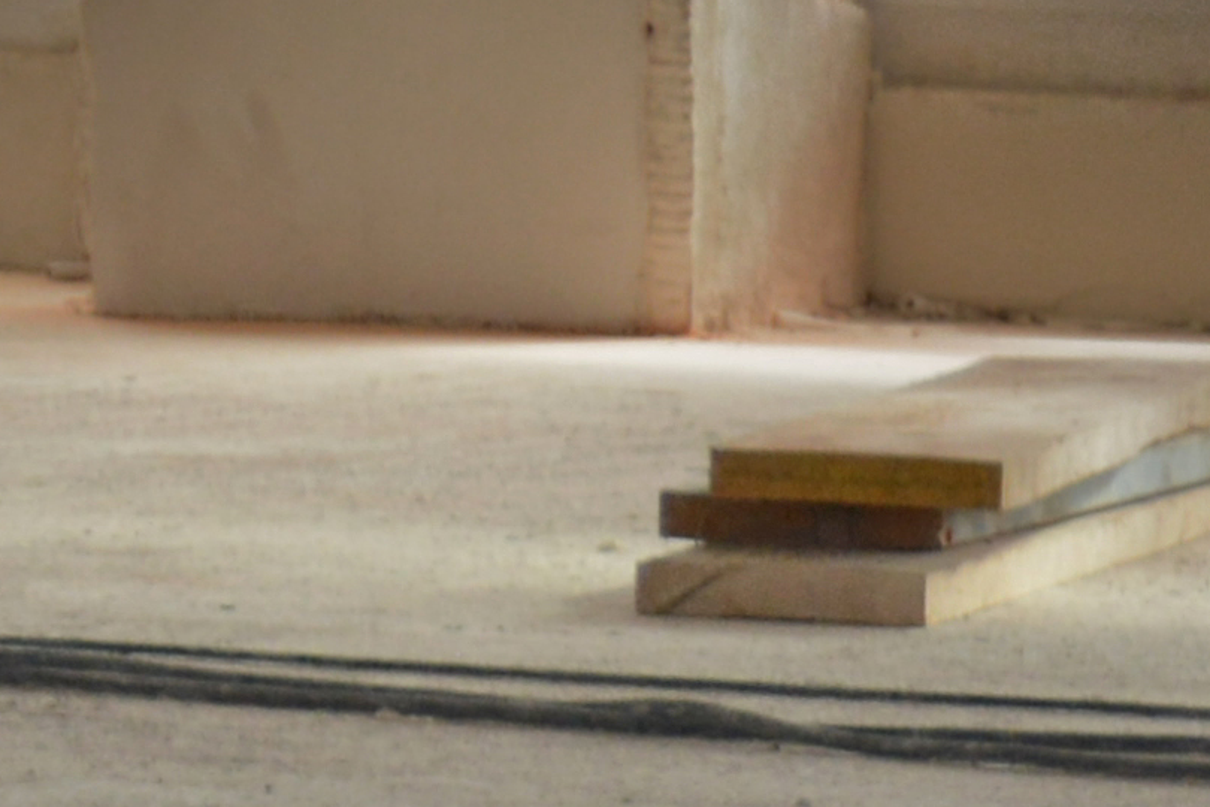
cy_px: -819
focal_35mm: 400
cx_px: -2974
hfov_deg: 4.8
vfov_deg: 3.4
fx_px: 13443
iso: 400
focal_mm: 36
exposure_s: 1/100
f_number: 6.3
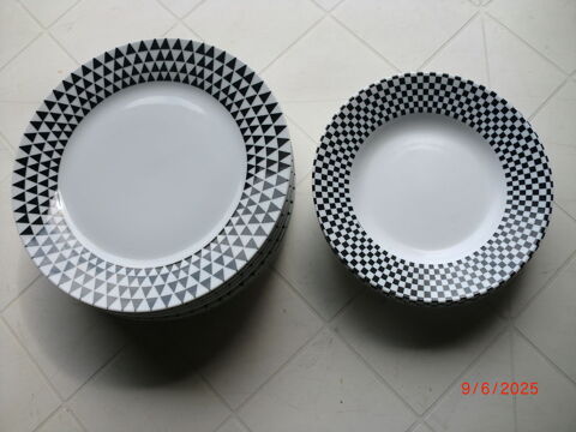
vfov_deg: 40.7
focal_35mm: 35
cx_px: 288
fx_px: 582
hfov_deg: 52.6
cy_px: 216
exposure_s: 1/640
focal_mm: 6.3
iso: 64
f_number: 3.1
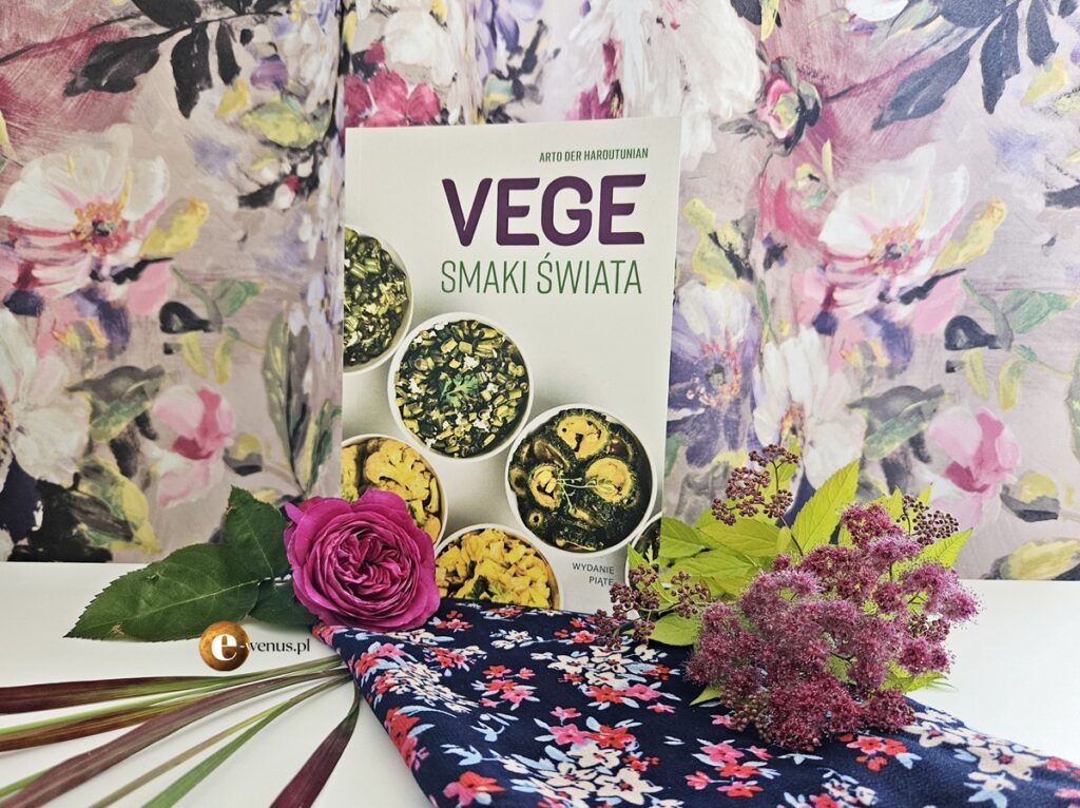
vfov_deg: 58.8
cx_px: 540
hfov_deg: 74.0
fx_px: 717
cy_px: 404
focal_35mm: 23
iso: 400
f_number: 1.8
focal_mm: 5.4
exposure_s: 1/100
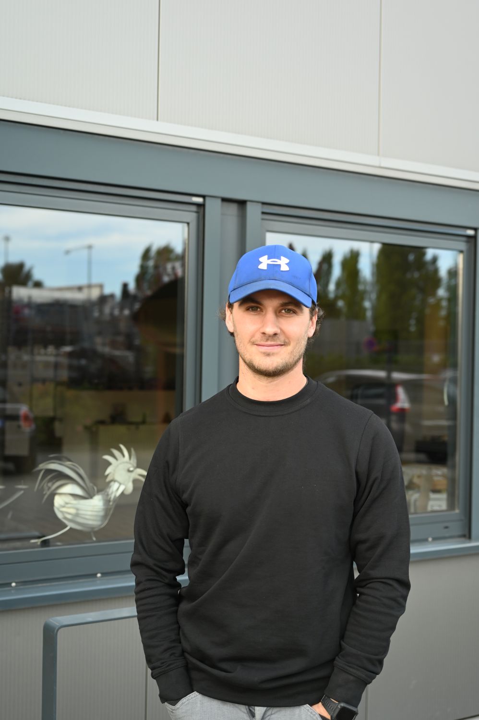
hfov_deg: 27.0
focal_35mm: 50
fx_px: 999
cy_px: 360
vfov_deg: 39.6
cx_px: 240
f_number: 4
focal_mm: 50
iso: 220
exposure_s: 1/250
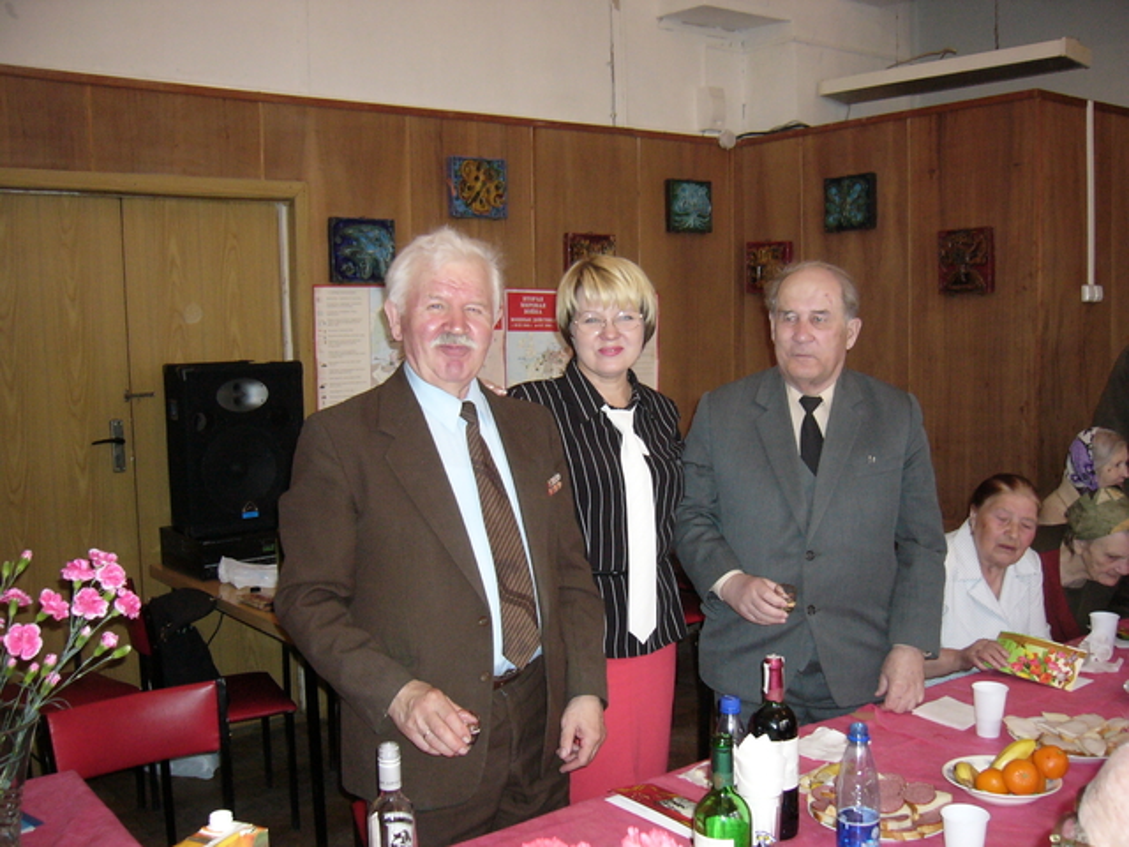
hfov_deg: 52.6
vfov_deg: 40.7
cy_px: 424
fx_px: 1142
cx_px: 564
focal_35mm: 35
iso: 200
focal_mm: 5.8
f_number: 2.8
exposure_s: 1/60
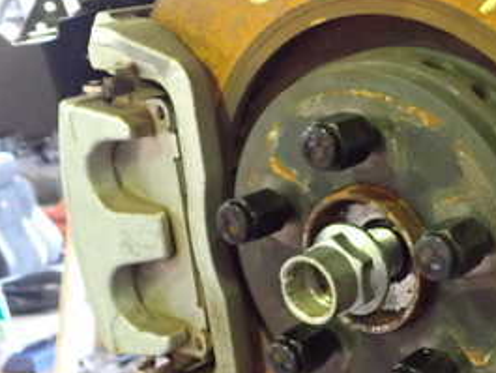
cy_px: 214
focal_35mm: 68
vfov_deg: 21.6
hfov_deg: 26.9
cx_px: 498
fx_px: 975
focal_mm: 5.4
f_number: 2.3
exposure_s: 1/50
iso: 1250
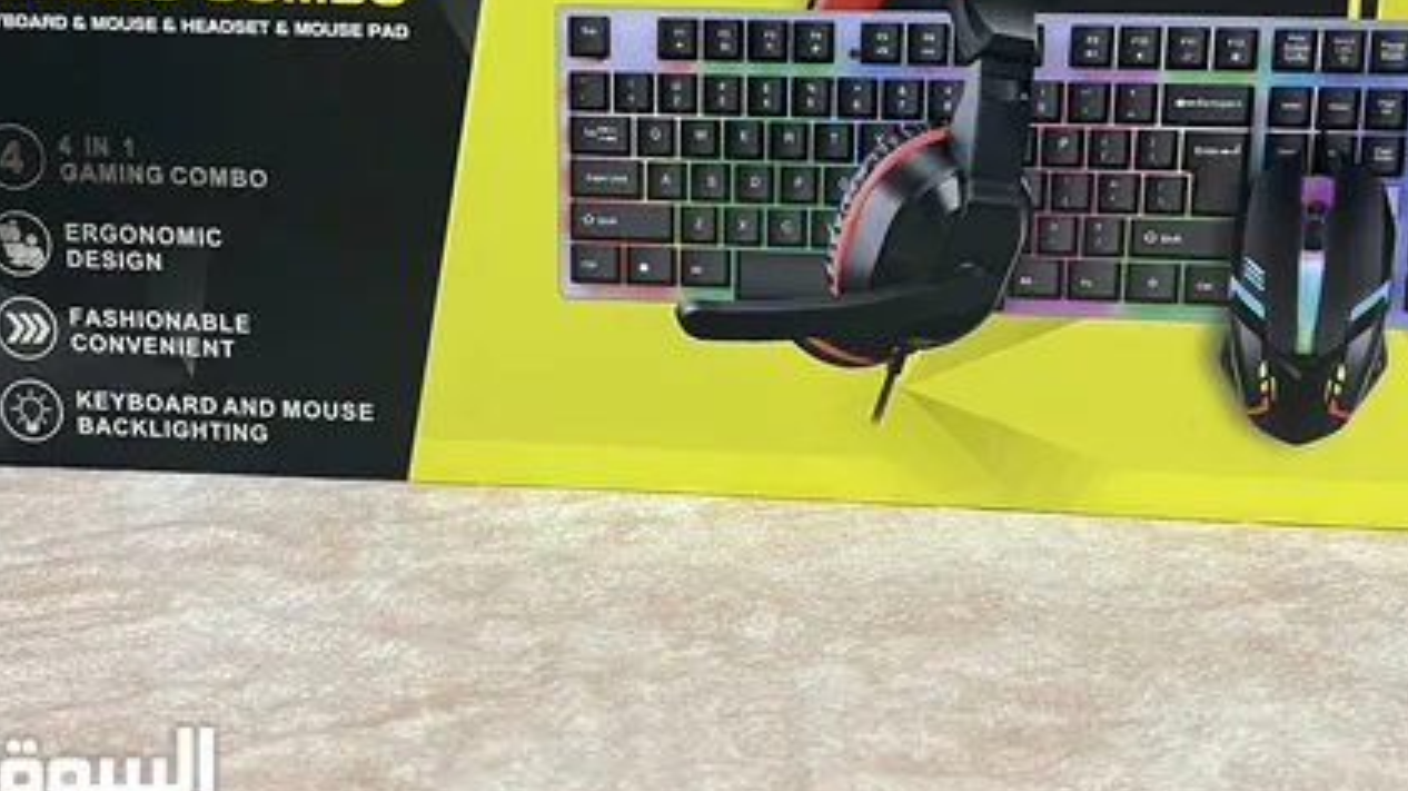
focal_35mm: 43
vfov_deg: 27.2
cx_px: 714
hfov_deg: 47.4
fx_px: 1605
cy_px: 170
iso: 320
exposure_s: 1/50
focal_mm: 5.7
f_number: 1.5
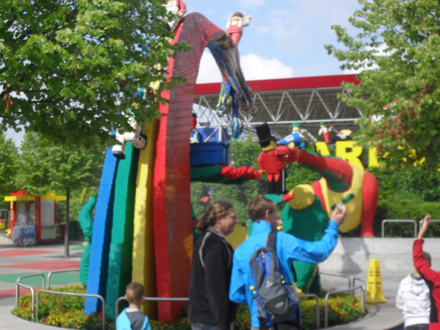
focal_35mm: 57
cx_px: 220
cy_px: 165
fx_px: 725
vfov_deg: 25.7
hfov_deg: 33.8
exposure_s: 1/90
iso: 100
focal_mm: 10.1
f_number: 10.9
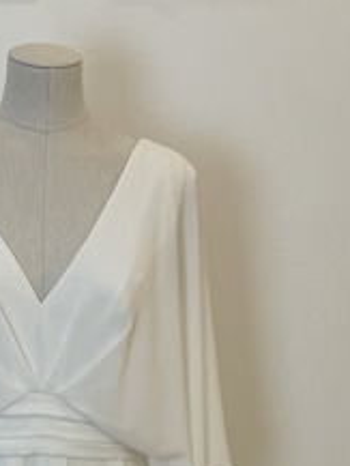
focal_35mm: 96
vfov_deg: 18.7
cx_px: 41
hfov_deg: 15.3
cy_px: 634
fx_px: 1293
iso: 32
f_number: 1.6
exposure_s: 1/100
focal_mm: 4.2
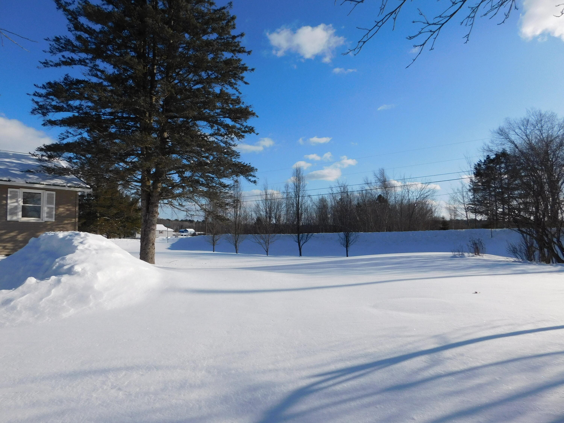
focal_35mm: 23
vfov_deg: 58.9
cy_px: 212
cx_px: 282
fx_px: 375
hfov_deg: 73.9
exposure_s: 1/800
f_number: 6
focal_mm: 4
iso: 125
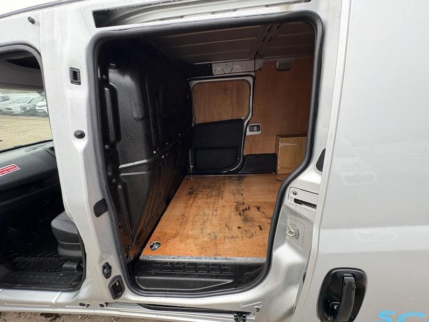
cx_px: 214
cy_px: 161
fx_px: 174
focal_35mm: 14
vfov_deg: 85.7
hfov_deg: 102.1
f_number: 2.2
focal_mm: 2.22
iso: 160
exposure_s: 1/99
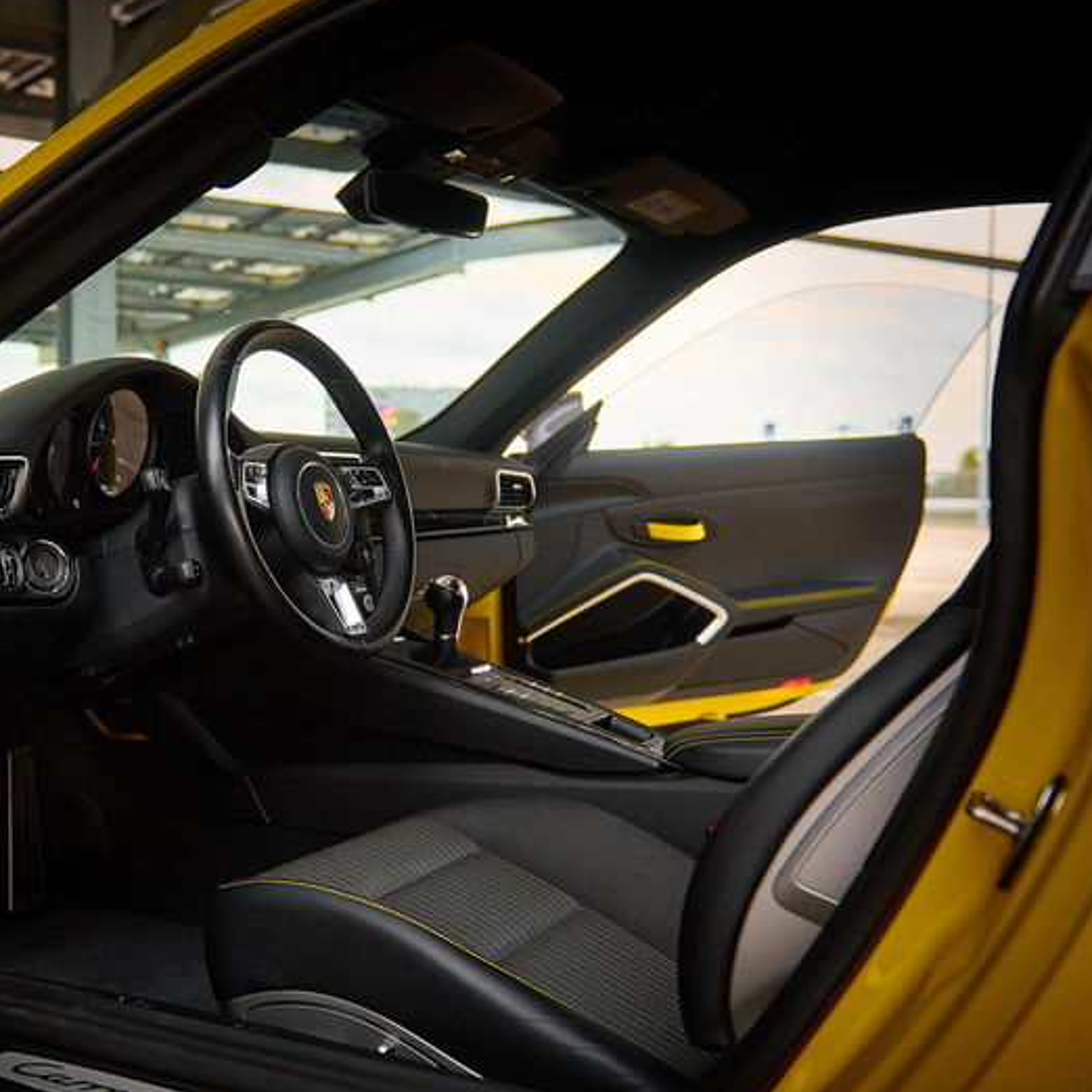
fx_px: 1428
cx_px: 299
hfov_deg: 40.9
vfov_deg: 41.8
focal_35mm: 40
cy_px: 585
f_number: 2.8
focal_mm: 24
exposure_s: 1/1000
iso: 800
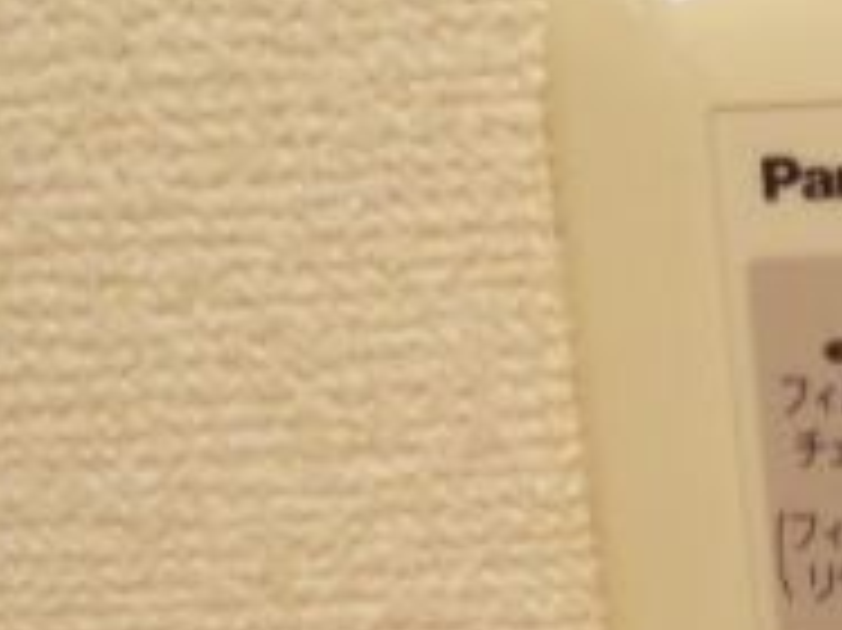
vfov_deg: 17.6
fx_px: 1993
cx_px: 1094
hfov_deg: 21.6
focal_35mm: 82
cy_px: 616
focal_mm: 4.3
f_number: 3.2
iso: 320
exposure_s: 1/60
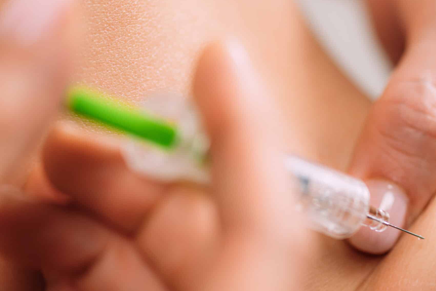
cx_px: 320
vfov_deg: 8.7
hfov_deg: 13.0
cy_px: 189
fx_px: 1913
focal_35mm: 158
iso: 200
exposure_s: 1/160
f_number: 4.5
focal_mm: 105
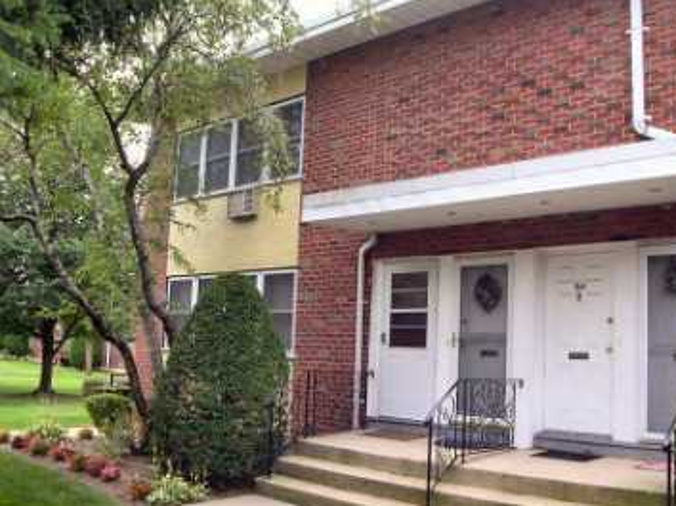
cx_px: 395
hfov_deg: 33.7
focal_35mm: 57
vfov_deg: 25.6
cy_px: 248
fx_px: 1112
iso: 100
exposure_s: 1/53
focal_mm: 9
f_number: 2.9
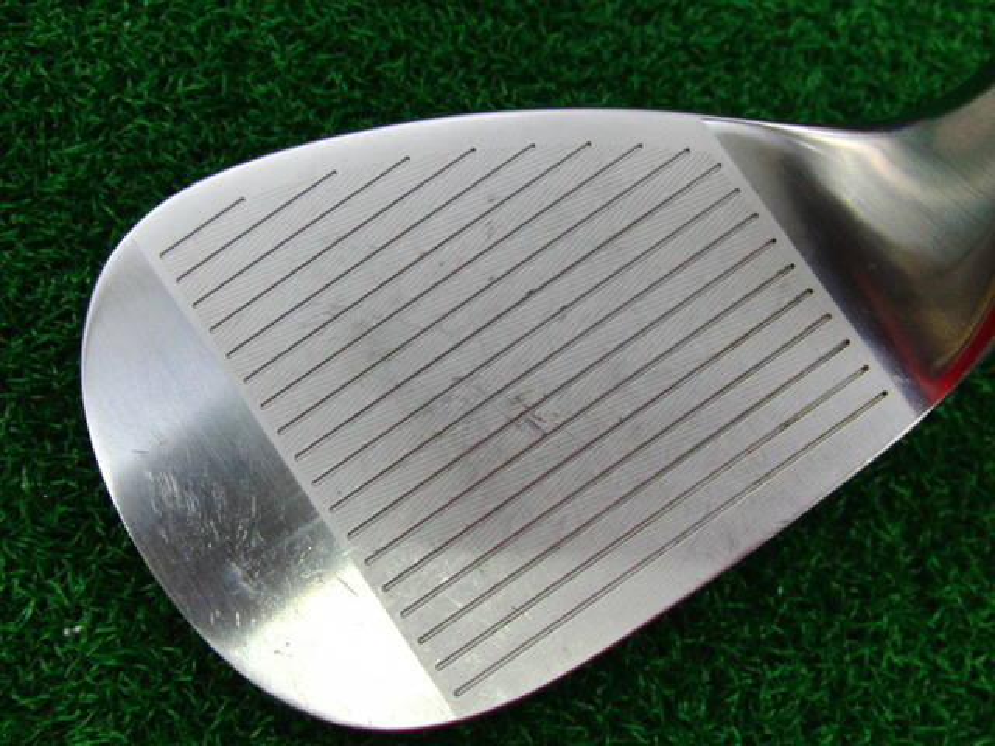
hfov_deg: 50.1
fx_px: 1064
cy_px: 373
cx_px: 498
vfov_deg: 38.7
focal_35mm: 37
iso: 400
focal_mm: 6.42
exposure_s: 1/80
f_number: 3.6
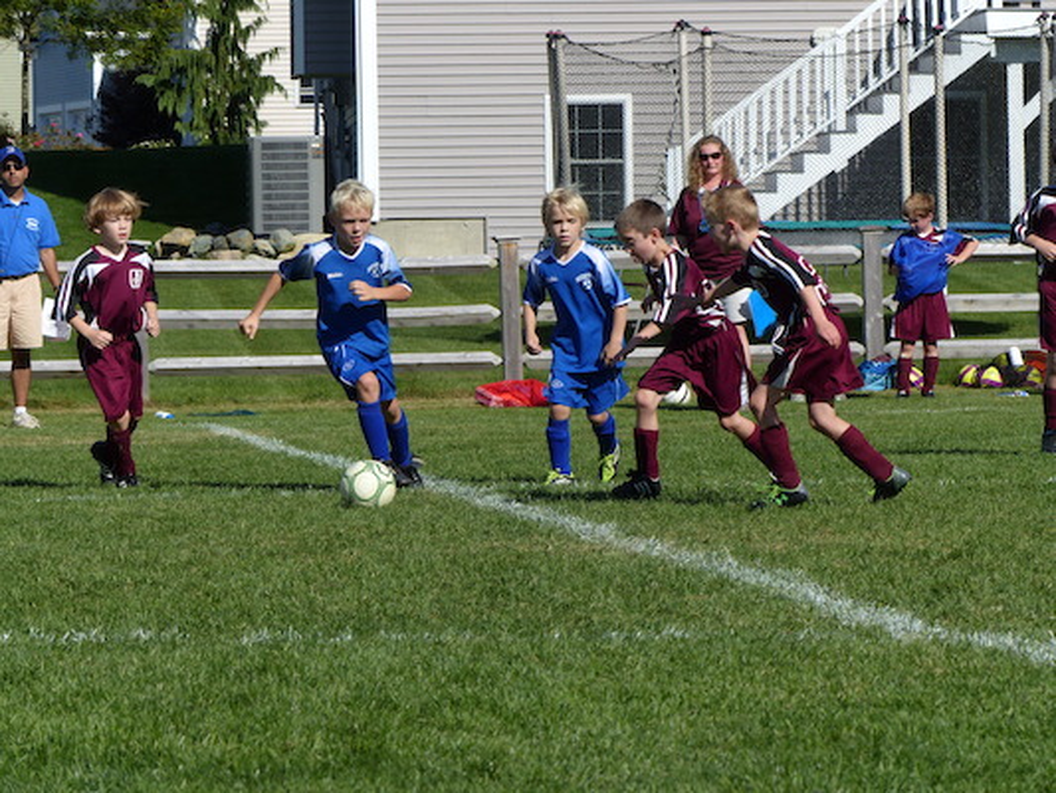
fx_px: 6865
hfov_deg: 8.8
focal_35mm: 225
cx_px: 528
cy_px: 396
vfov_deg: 6.6
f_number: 4
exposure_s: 1/1600
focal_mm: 40.4
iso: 100
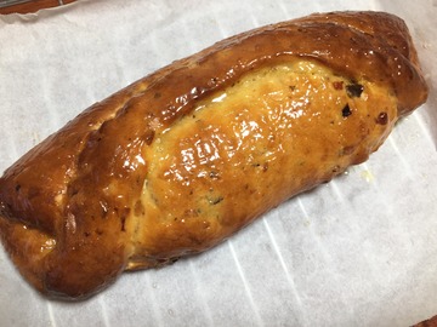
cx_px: 218
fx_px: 366
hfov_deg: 61.7
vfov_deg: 48.2
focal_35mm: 29
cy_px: 164
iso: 100
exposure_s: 1/30
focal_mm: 4.15
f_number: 2.2
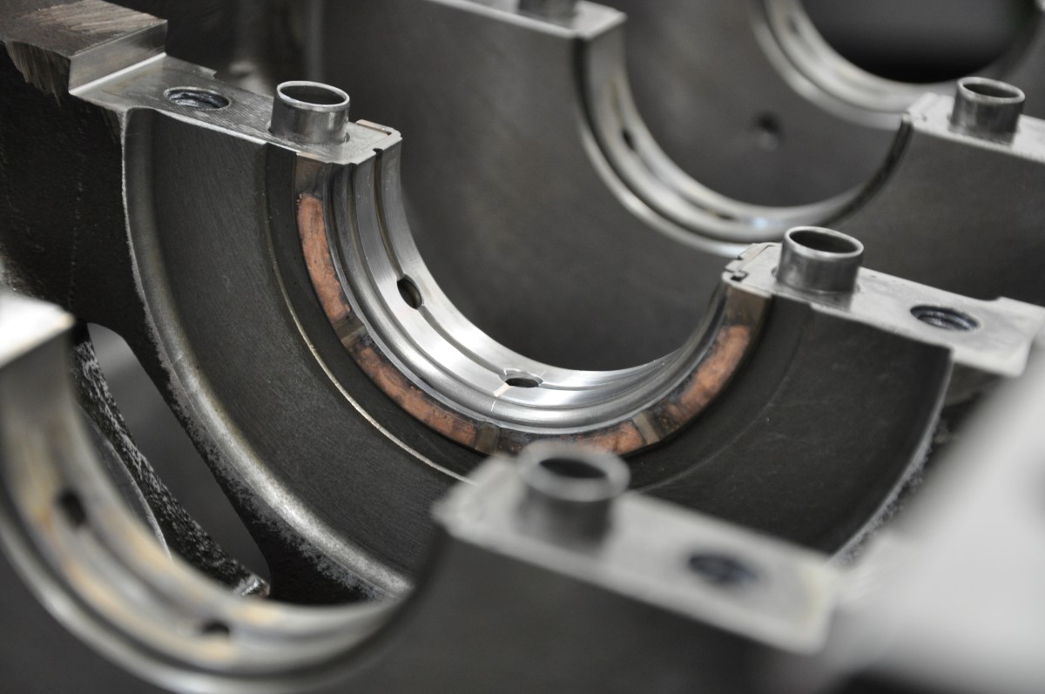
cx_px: 522
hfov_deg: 19.5
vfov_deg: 13.0
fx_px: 3044
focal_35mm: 105
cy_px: 347
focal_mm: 70
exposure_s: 1/30
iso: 800
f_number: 5.3
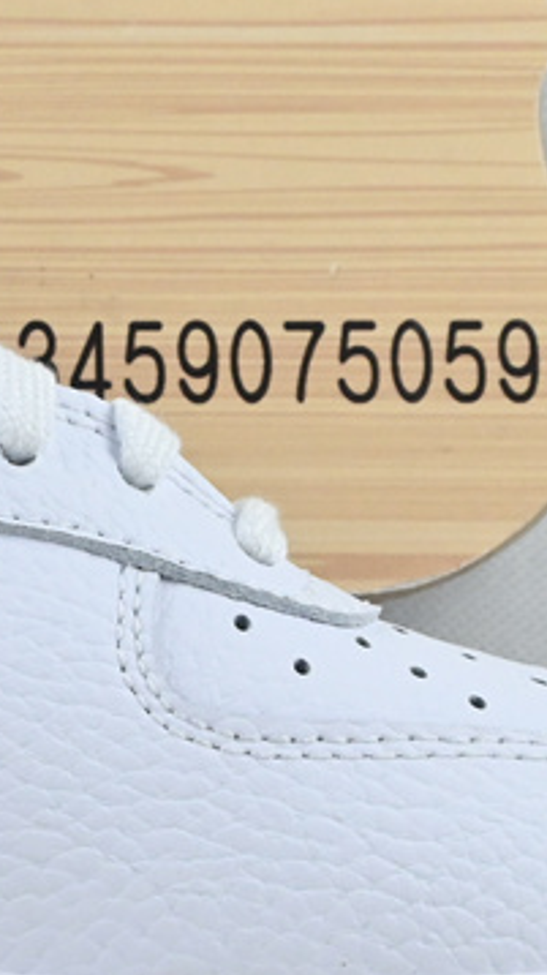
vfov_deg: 13.4
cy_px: 640
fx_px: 4148
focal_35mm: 161
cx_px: -389
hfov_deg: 7.4
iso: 1000
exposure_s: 1/160
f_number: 10
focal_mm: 30.5
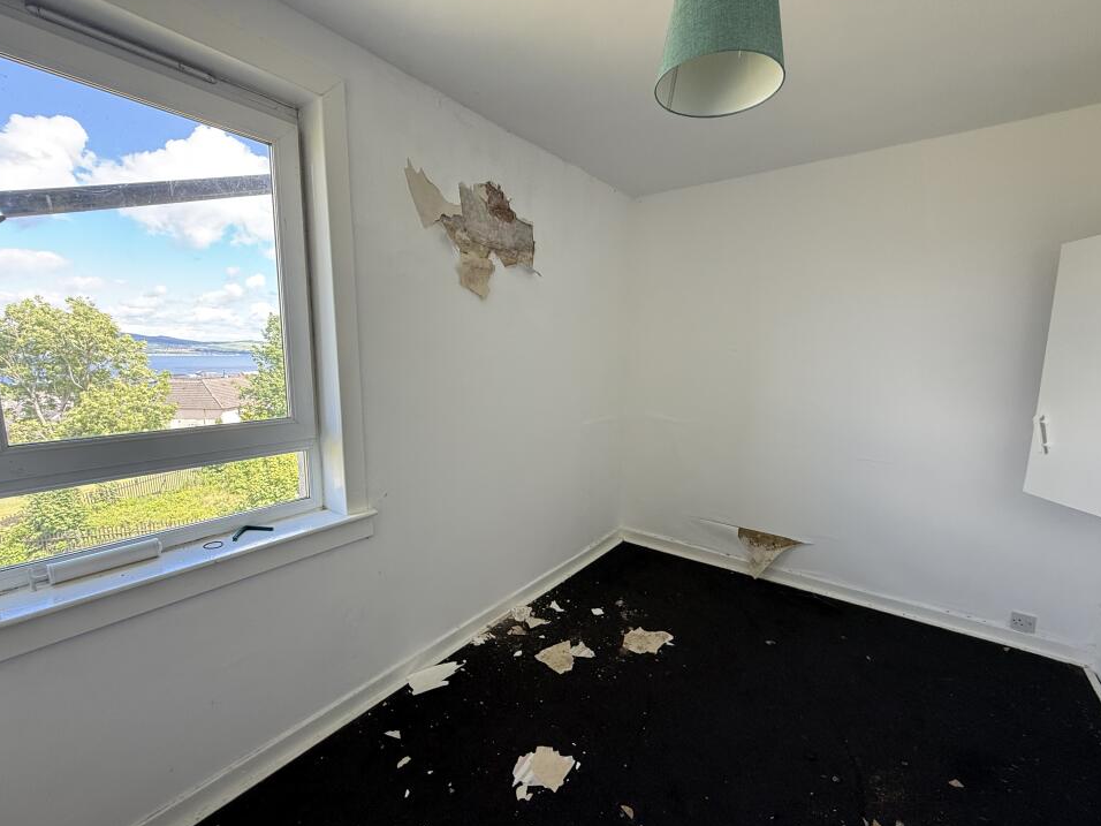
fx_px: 477
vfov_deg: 81.7
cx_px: 553
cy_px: 424
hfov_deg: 98.2
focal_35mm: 15
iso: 125
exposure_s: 1/99
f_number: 2.2
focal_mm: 2.22
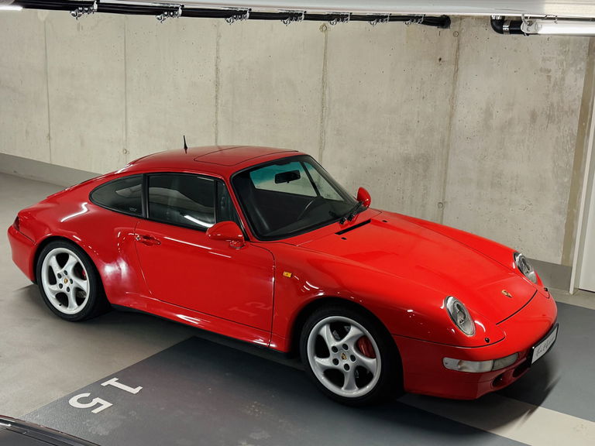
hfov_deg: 71.6
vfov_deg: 56.8
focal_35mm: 24
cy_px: 223
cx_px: 298
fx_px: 413
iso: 200
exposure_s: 1/100
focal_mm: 6.76
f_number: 1.78
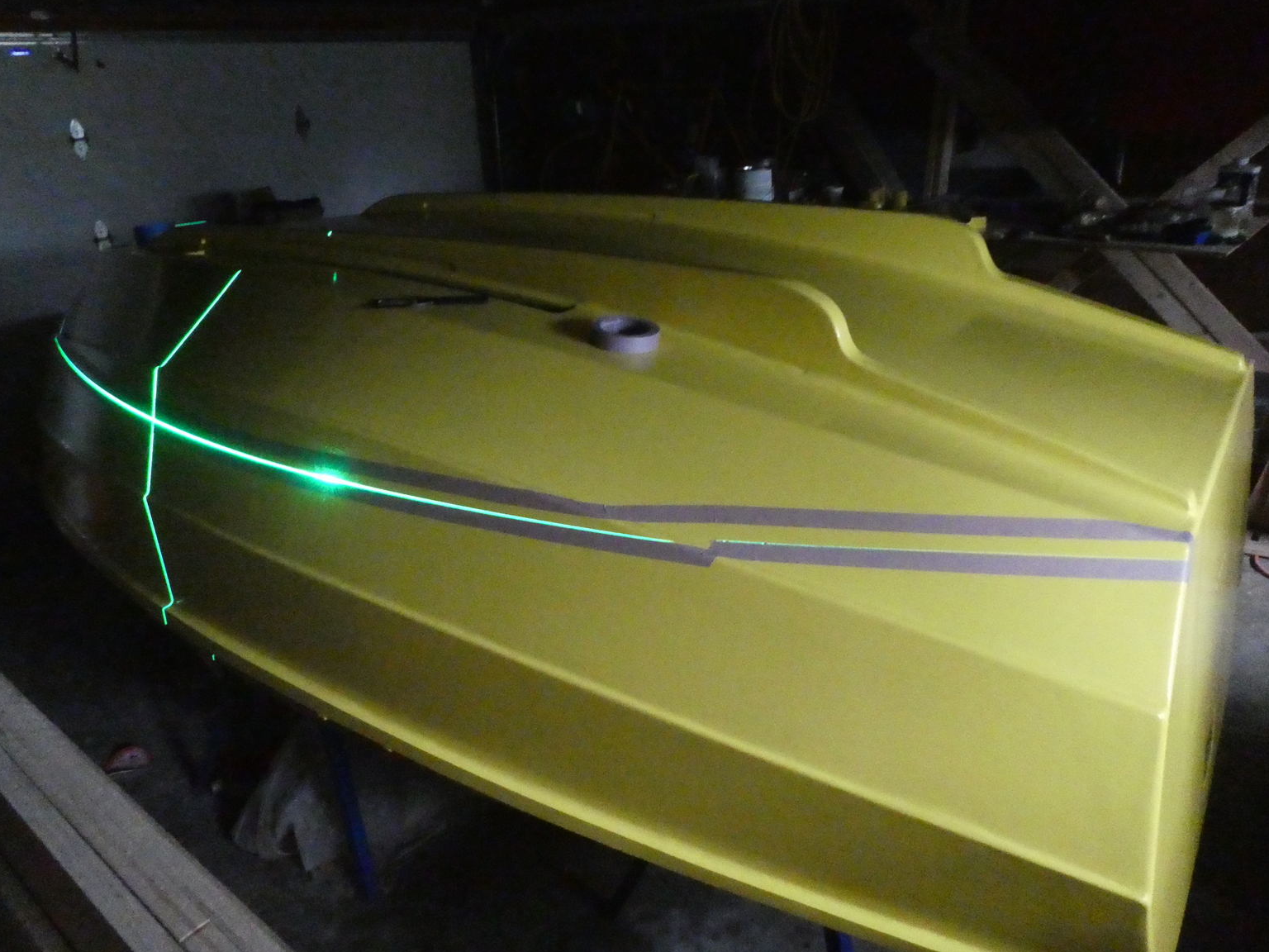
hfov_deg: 69.4
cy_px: 460
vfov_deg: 54.9
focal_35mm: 25
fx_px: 916
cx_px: 616
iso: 3200
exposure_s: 1/30
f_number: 3.3
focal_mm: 4.3
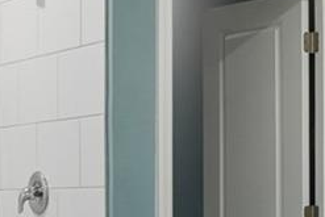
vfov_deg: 13.9
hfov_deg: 18.0
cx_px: 530
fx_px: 876
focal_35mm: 97
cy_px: 224
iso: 100
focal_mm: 10
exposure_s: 1/6
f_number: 6.3
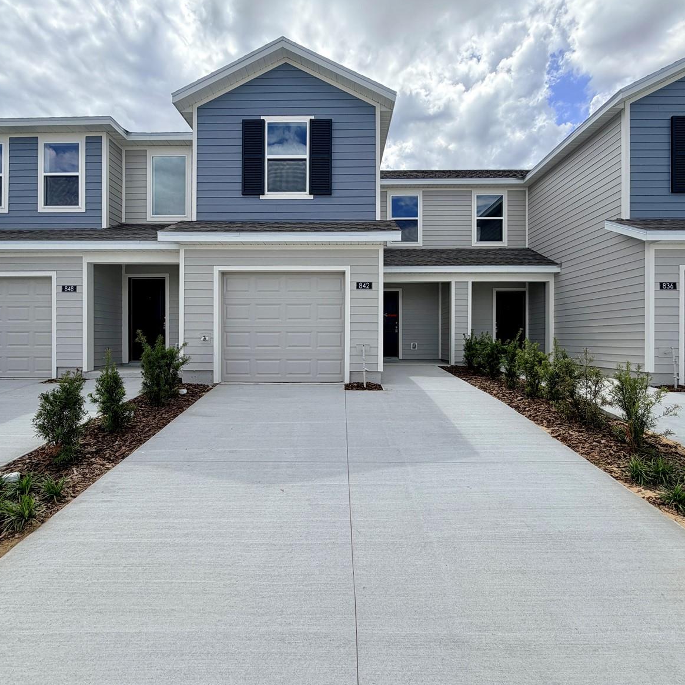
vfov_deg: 84.0
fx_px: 381
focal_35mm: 17
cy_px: 338
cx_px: 339
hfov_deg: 84.0
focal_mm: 2.22
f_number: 2.2
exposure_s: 1/1068
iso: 25
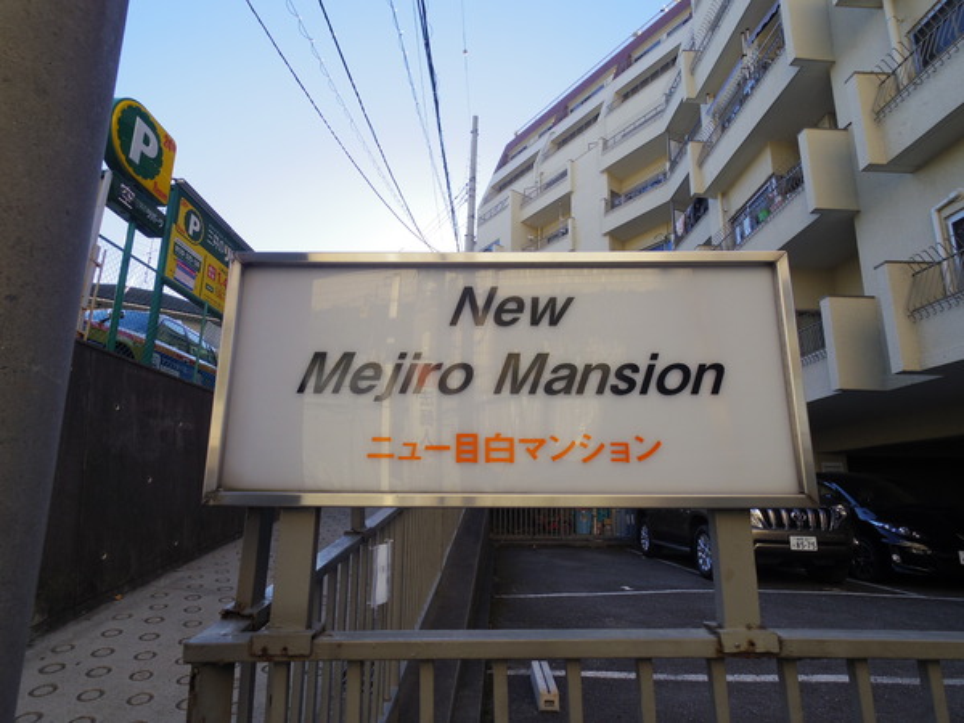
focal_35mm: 18
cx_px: 482
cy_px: 362
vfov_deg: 71.6
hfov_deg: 87.8
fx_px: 501
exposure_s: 1/80
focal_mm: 4
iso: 200
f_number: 4.5
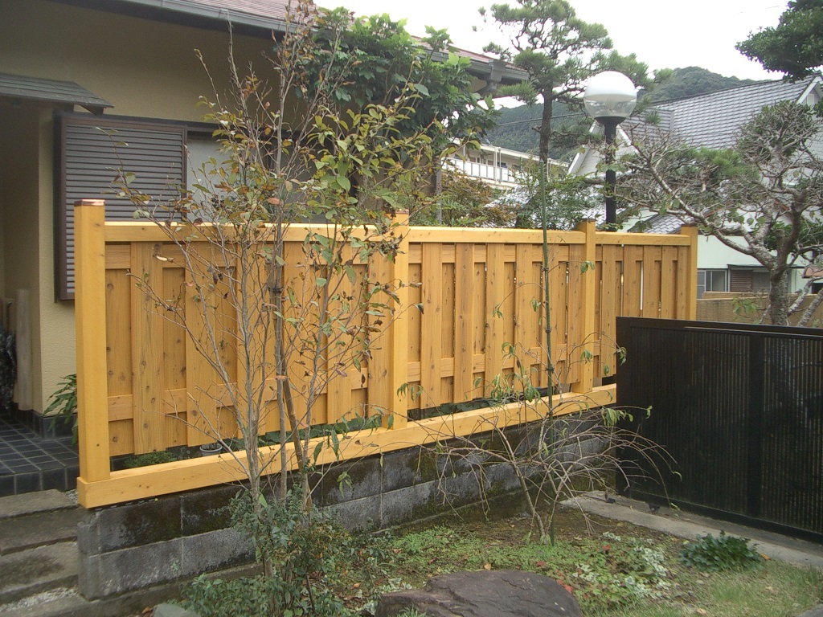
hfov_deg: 52.6
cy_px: 308
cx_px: 412
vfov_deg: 40.7
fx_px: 832
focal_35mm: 35
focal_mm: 5.8
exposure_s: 1/250
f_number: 2.6
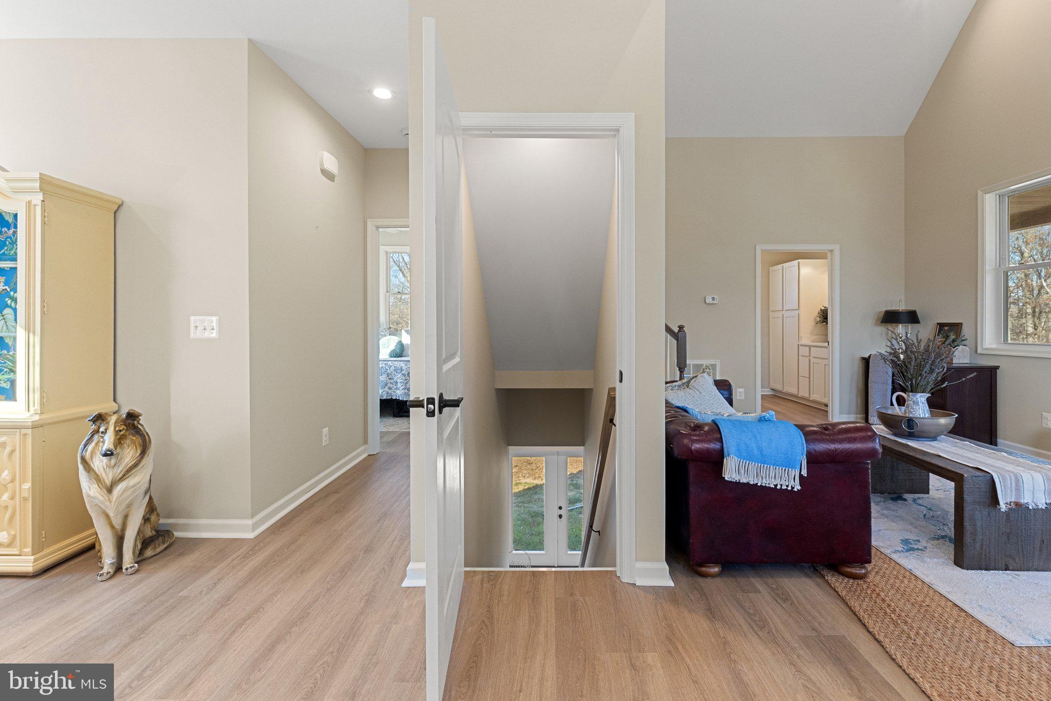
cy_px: 350
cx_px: 526
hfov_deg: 100.4
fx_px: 438
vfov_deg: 77.3
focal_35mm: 15
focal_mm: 10
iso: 640
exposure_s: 1/10
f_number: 8
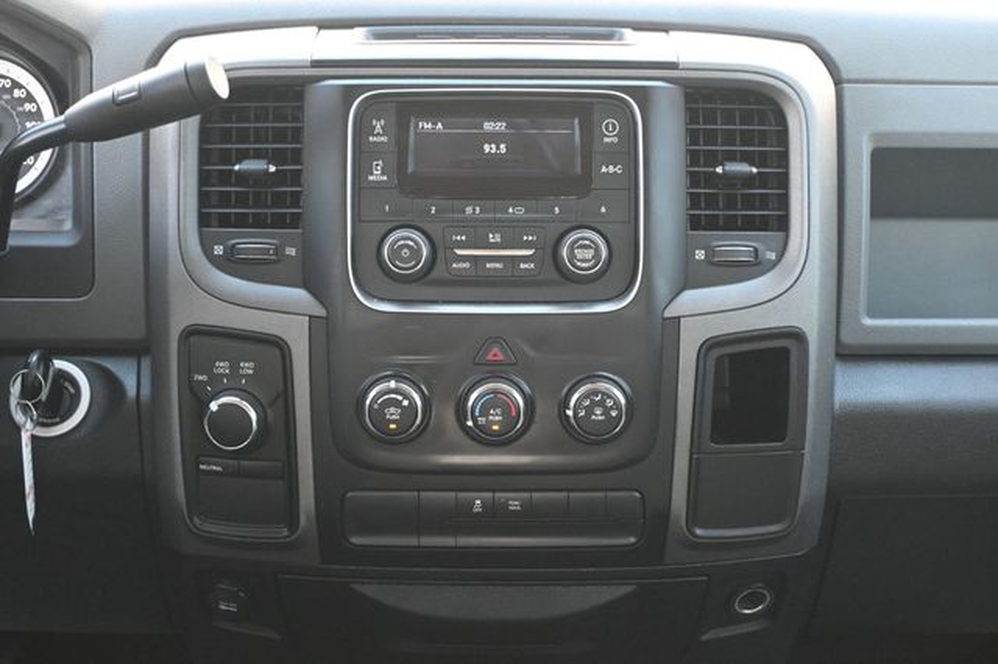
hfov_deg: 34.2
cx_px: 499
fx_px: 1621
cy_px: 332
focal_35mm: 58
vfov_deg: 23.2
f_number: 5.6
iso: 3200
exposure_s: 1/125
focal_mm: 39
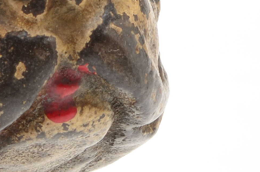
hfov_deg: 4.8
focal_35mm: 421
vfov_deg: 3.2
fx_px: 3030
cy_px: -108
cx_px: -341
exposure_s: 1/160
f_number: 18
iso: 100
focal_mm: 55
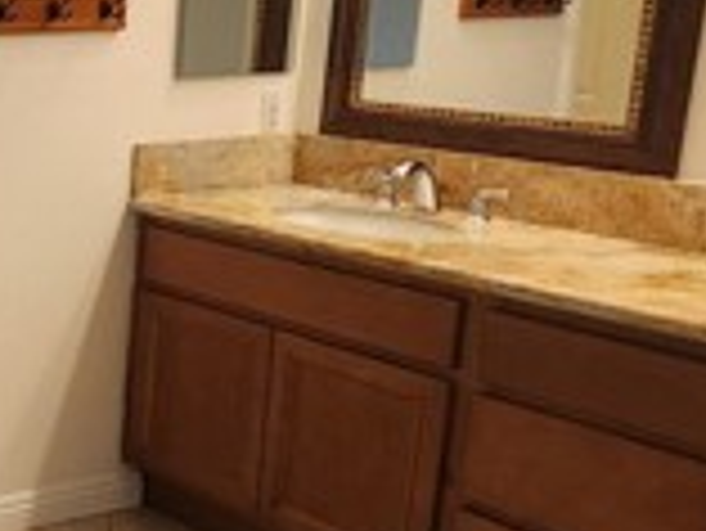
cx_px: -391
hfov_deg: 25.5
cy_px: 202
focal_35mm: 53
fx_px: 1082
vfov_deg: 27.5
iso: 160
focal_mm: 2.2
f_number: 2.2
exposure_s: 1/60
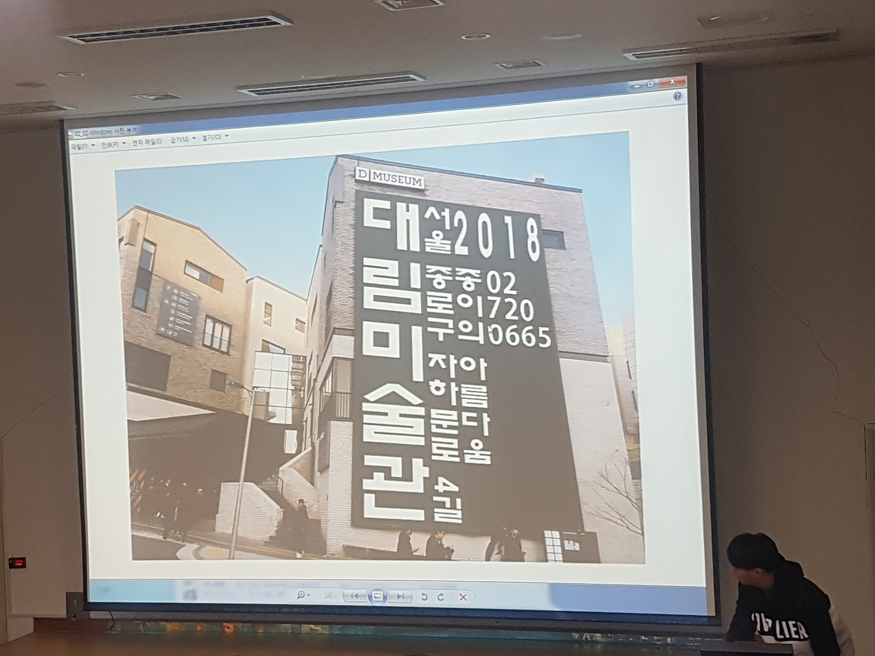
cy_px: 349
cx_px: 421
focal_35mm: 28
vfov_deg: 49.7
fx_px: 708
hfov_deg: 63.4
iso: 125
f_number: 1.7
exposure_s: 1/60
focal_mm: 4.2
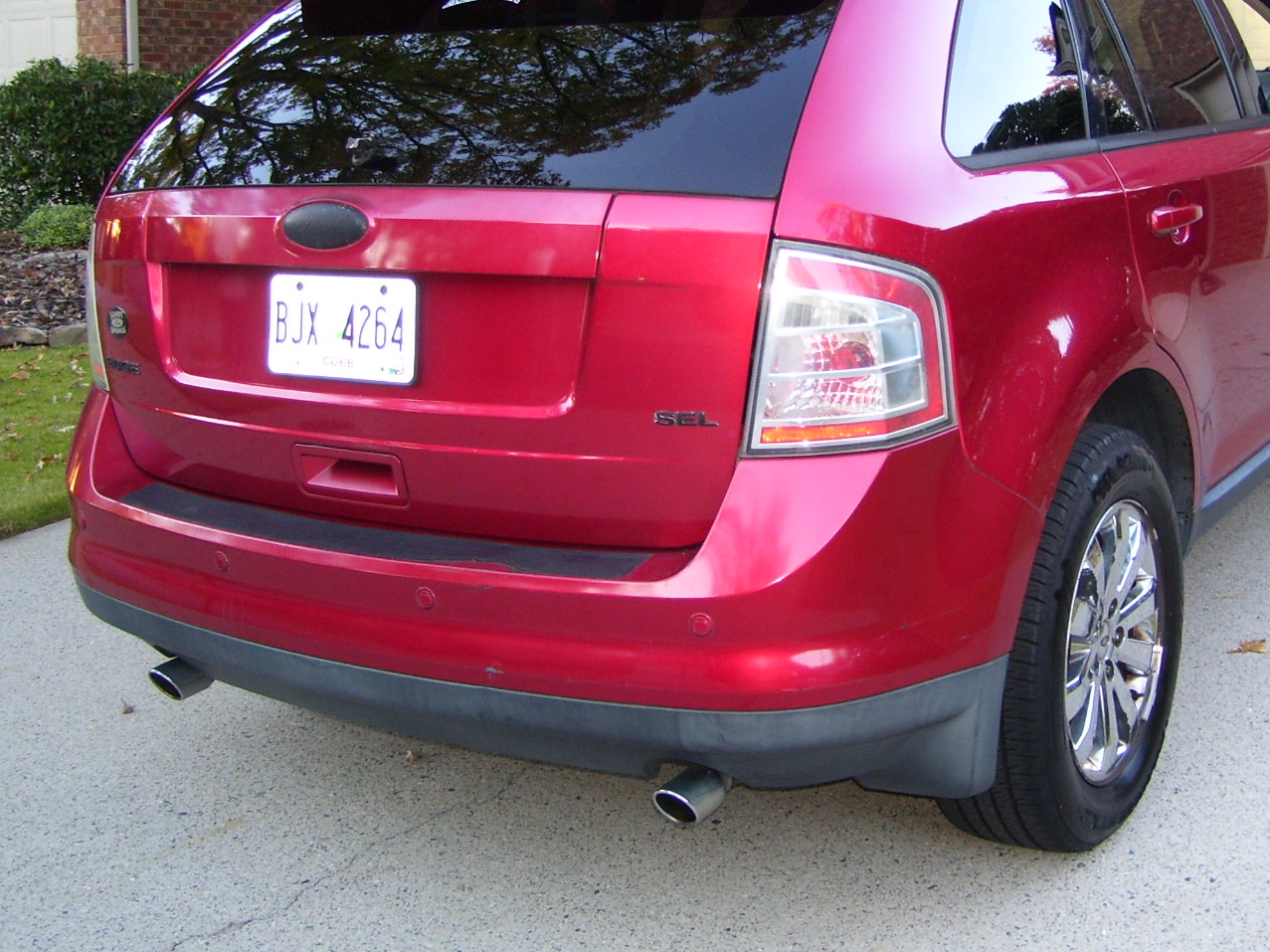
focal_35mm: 48
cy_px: 387
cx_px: 764
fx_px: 1761
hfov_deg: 39.5
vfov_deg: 30.2
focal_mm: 6
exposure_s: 1/60
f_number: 2.7
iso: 125
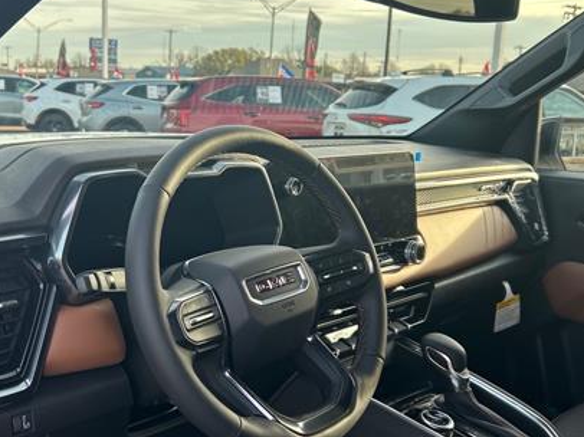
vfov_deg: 35.1
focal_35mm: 41
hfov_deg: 45.2
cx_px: 203
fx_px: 691
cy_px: 231
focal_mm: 5.7
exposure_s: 1/284
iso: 40
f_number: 1.5
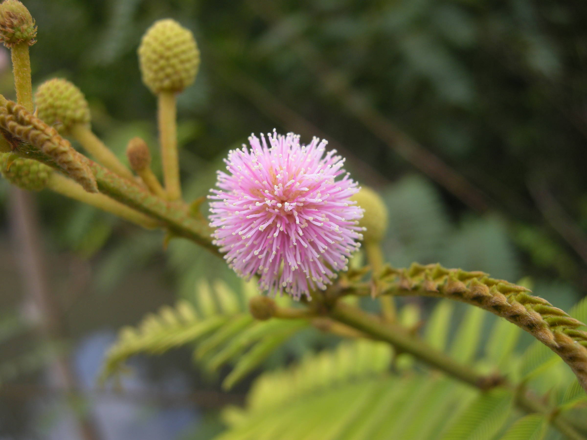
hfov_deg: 52.6
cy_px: 220
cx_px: 294
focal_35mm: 35
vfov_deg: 40.7
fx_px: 594
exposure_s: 1/130
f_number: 3.8
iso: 64
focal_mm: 7.5
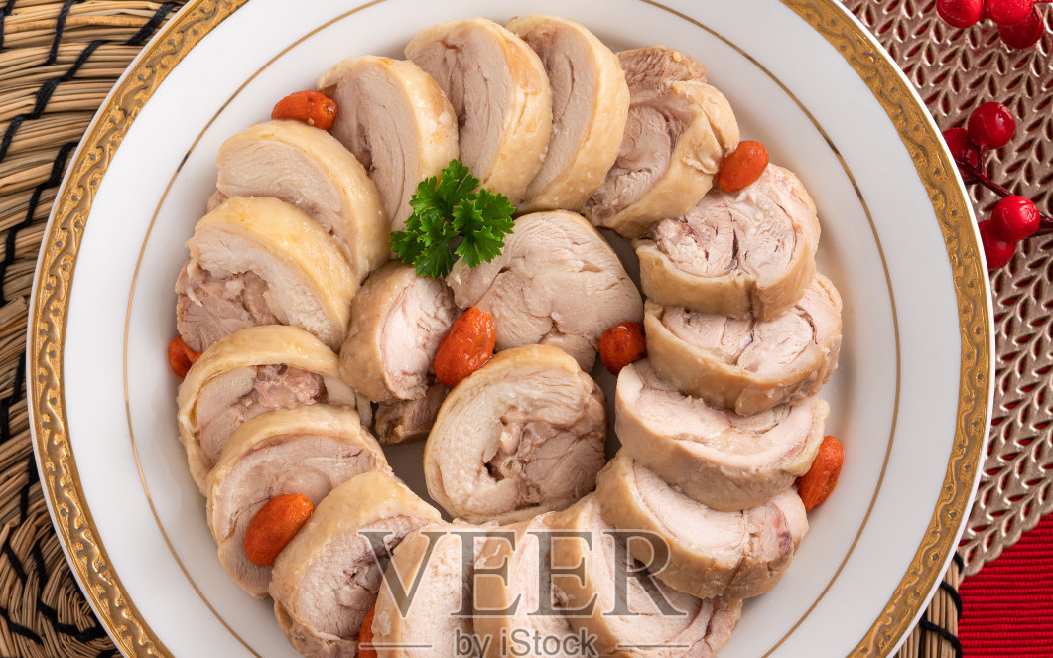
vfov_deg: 7.0
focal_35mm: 186
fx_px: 5337
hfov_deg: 11.3
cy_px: 597
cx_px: 525
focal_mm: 121
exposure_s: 1/160
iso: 100
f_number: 10
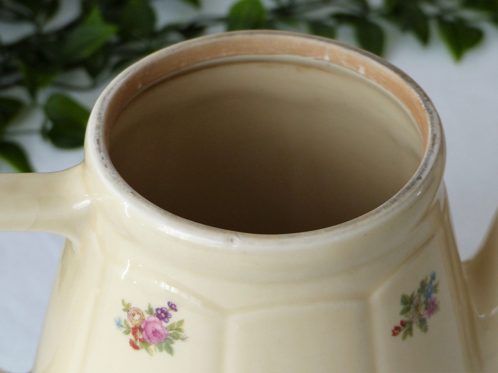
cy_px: 186
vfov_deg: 10.5
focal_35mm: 141
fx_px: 2028
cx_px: 249
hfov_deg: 14.0
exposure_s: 1/80
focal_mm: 23.1
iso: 200
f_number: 2.8
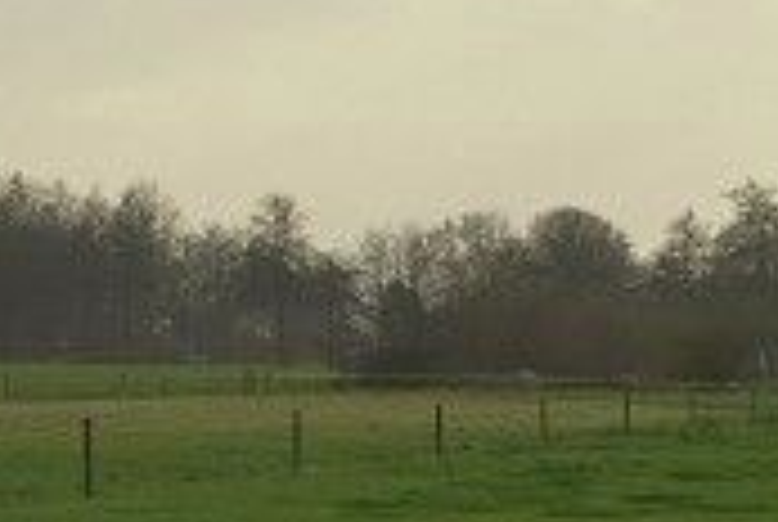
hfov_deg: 6.8
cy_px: 295
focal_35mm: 304
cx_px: 252
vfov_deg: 4.5
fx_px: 6581
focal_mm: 78
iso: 400
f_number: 8
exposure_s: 1/750
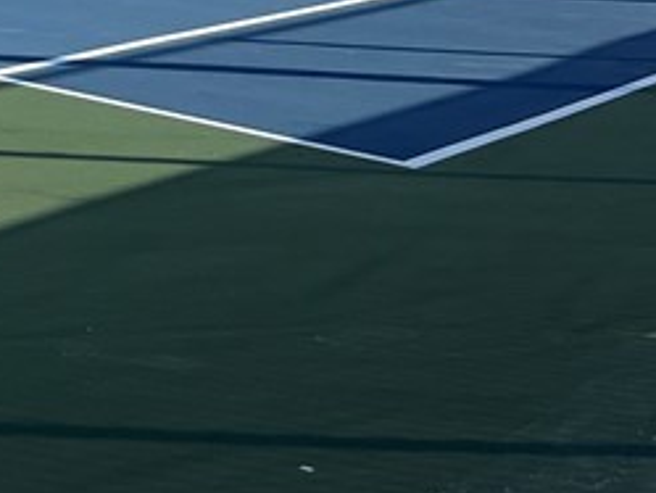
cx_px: -566
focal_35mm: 107
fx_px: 2029
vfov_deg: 12.7
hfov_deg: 15.5
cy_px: -361
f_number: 1.6
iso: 50
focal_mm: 5.1
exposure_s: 1/3745
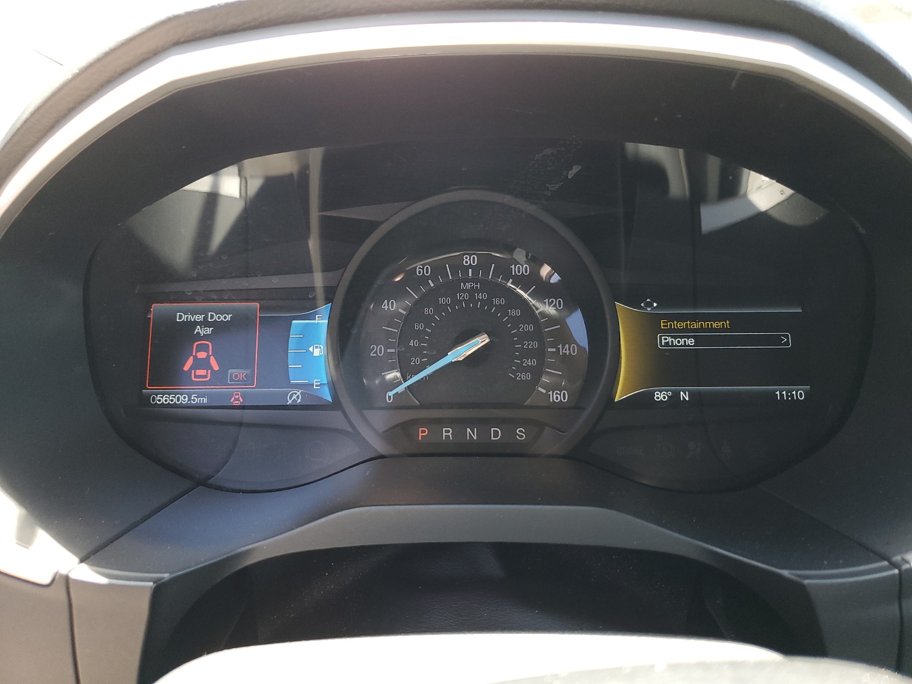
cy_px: 342
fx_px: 685
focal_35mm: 26
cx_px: 456
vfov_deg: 53.1
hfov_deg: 67.3
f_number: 1.5
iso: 95
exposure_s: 1/120
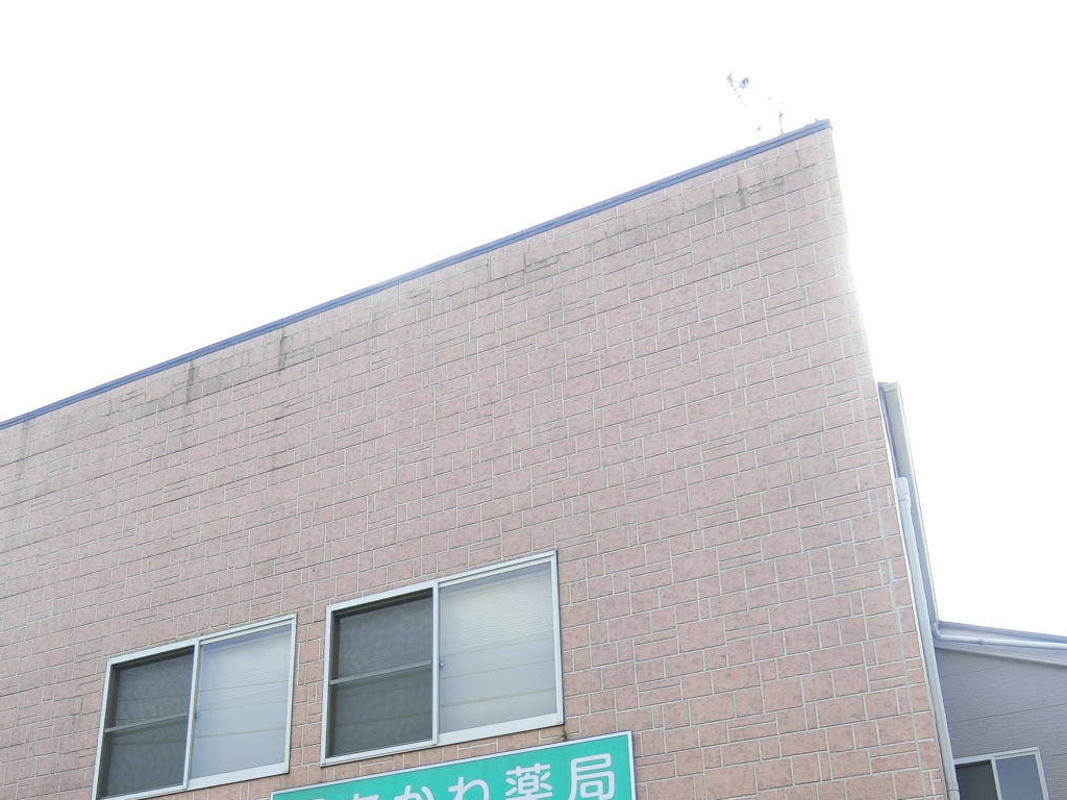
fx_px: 1171
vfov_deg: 34.7
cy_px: 779
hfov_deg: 48.6
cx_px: 411
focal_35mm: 38
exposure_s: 1/400
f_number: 2.7
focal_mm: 4.06
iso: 80
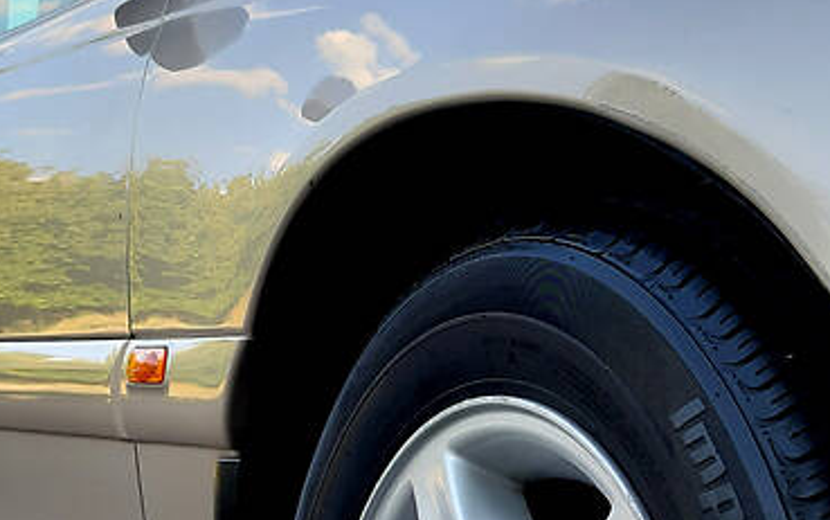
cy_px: 360
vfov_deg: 20.9
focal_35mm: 62
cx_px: 450
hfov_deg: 32.9
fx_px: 1403
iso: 40
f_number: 1.7
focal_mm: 3.9
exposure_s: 1/278
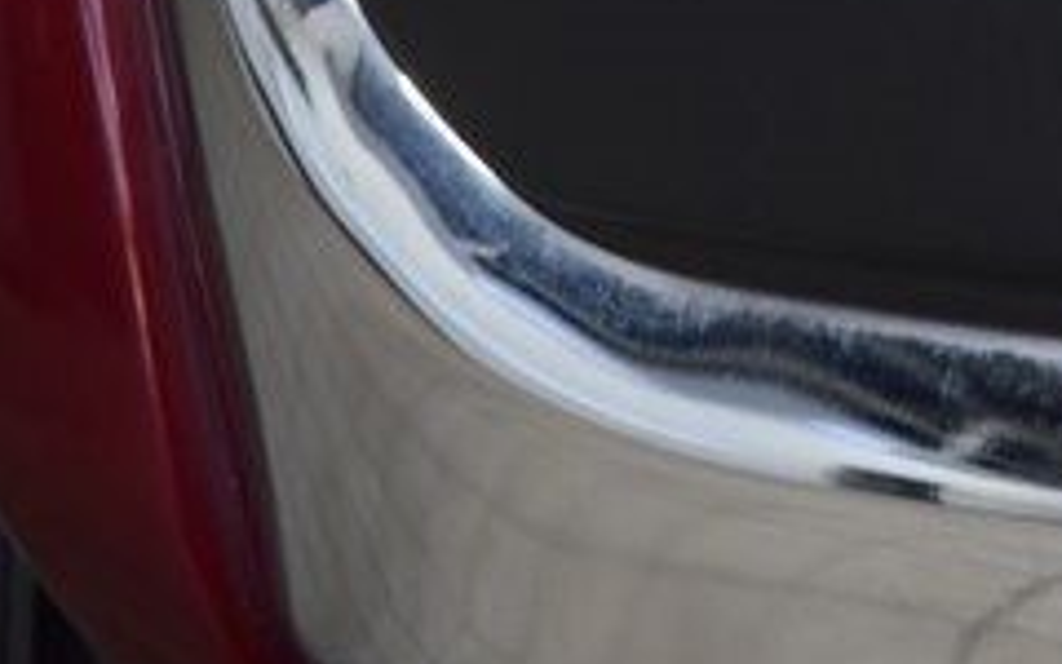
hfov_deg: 7.3
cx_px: 1128
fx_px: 8278
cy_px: -184
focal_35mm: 286
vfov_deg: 4.6
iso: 1600
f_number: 4.5
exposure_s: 1/100
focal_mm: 70
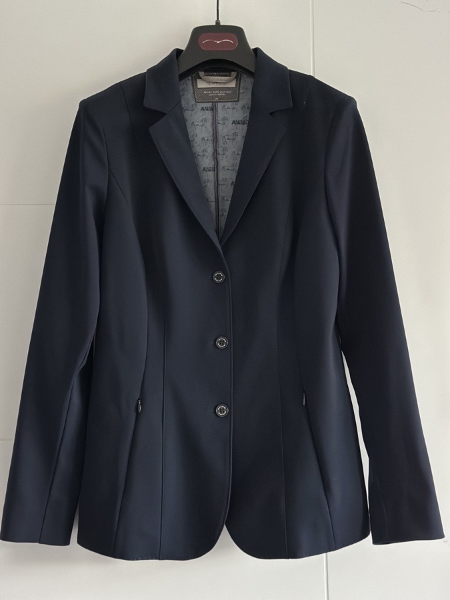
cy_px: 300
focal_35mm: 48
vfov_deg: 39.7
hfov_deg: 30.3
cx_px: 225
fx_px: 832
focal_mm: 6.86
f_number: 1.78
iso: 1000
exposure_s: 1/23
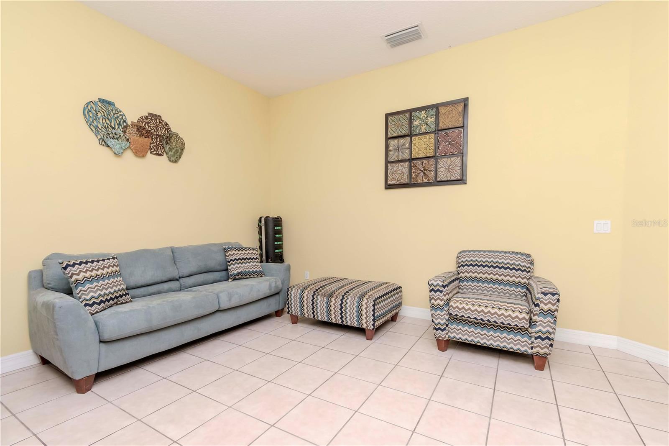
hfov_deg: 100.4
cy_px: 223
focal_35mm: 15
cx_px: 334
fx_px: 279
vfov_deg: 77.3
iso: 500
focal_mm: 10
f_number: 8
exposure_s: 1/160
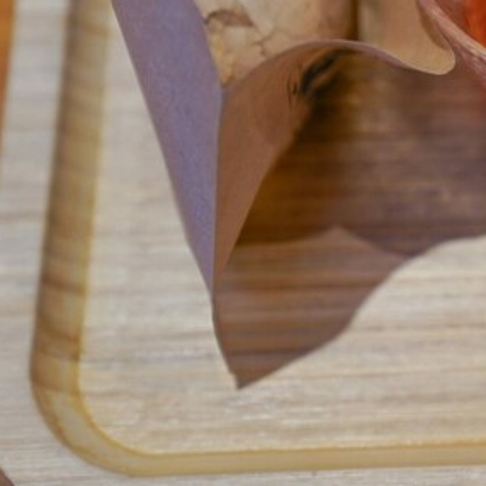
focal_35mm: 164
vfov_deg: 10.6
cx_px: 659
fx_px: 2605
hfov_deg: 10.4
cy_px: 10
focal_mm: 65
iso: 500
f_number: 2.8
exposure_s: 1/80
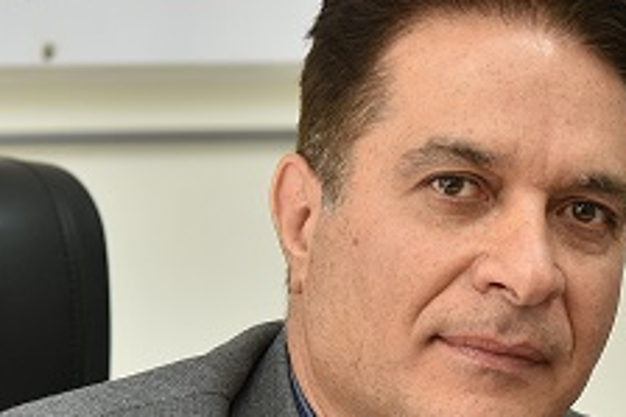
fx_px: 5838
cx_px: 495
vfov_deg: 4.1
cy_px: 490
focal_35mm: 336
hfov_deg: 6.1
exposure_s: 1/15
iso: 100
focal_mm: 100
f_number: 4
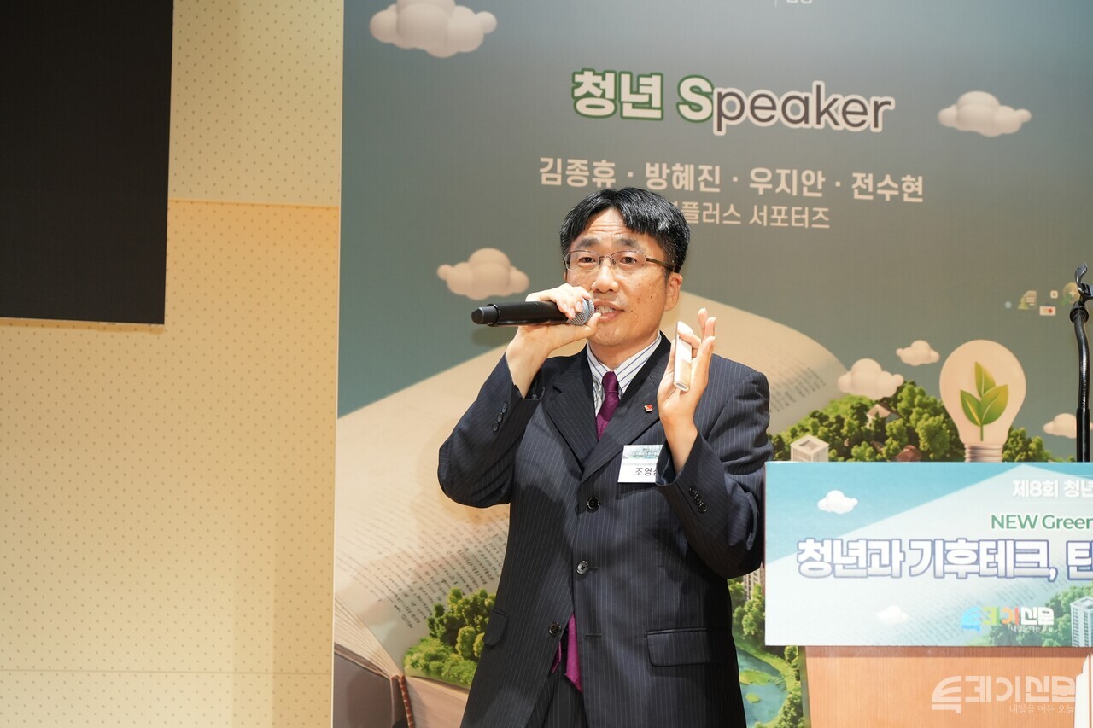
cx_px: 546
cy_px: 364
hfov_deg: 19.5
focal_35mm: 105
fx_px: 3187
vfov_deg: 13.0
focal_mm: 105
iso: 1600
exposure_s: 1/125
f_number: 5
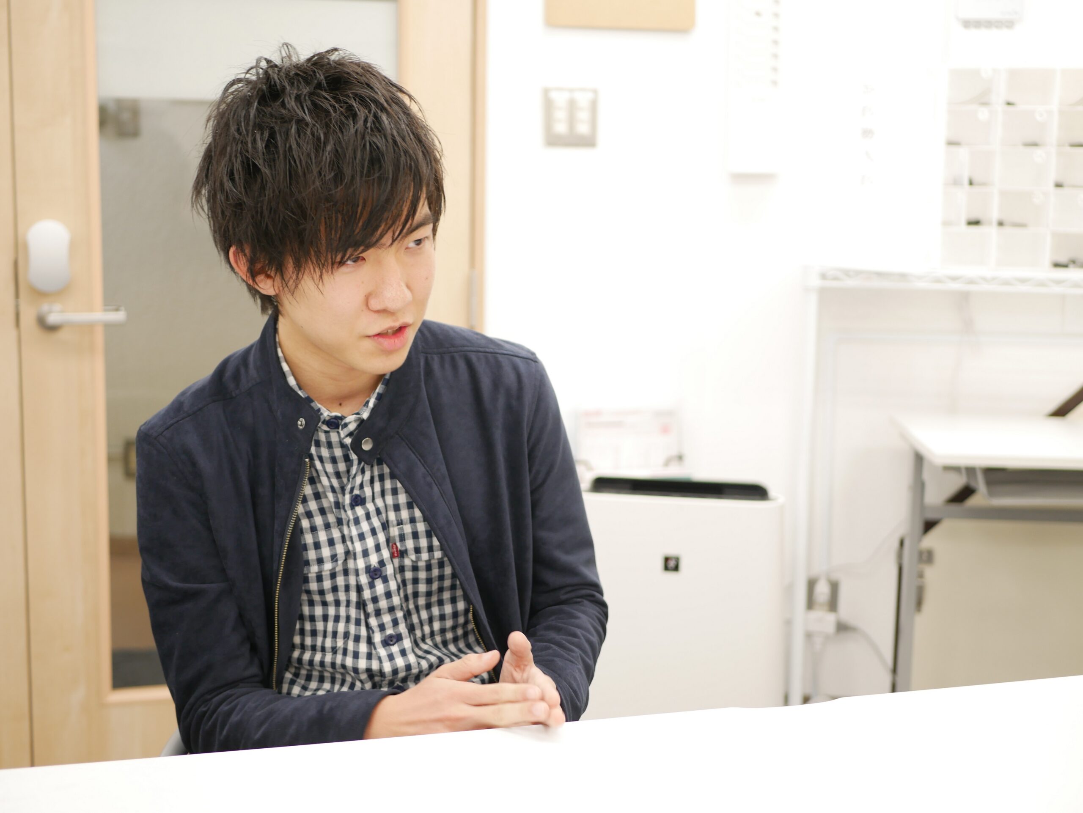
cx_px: 542
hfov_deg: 38.2
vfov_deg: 29.1
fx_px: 1565
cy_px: 406
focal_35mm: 50
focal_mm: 25
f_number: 1.7
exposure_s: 1/60
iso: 200
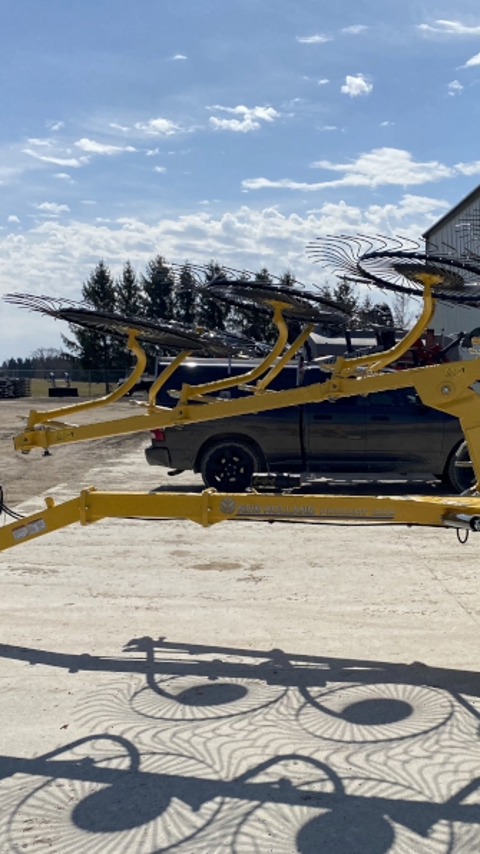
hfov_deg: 30.7
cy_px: 427
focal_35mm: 38
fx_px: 860
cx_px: 360
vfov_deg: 52.8
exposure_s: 1/6757
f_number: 1.8
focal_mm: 4.25
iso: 32
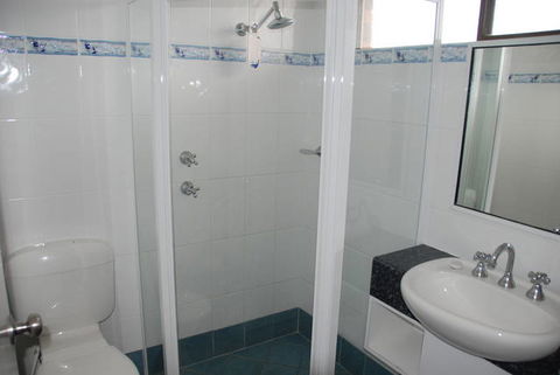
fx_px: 420
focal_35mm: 27
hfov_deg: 67.3
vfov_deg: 48.0
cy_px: 188
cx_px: 280
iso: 200
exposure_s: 1/60
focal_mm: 18
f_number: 3.5
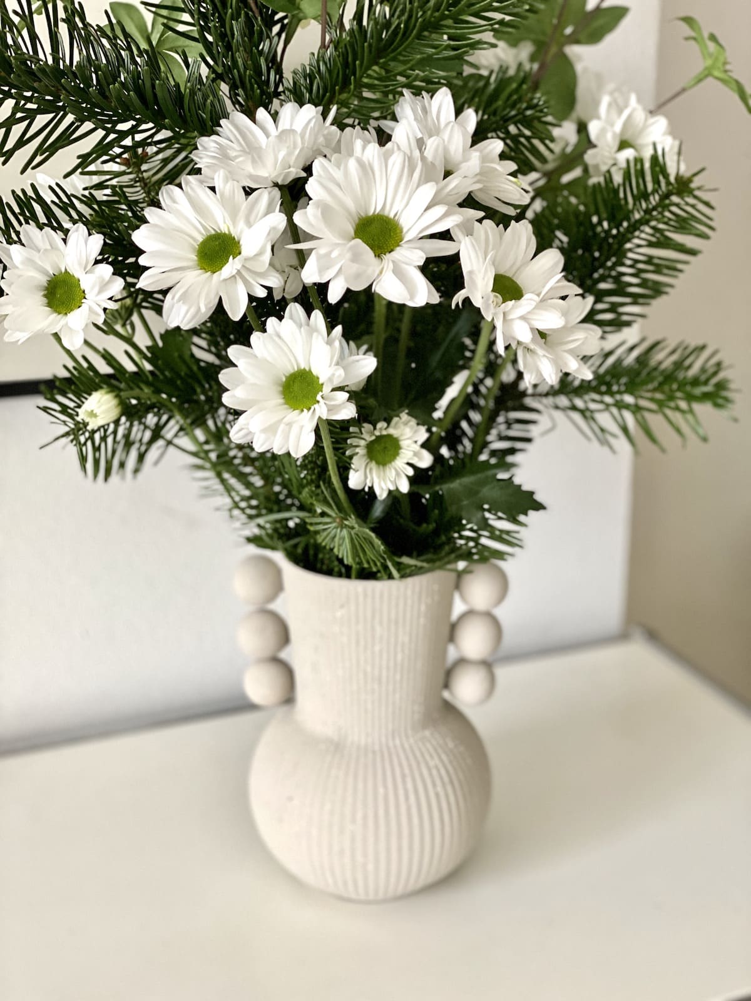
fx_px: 1504
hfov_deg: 28.0
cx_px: 376
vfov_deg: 36.8
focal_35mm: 52
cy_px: 500
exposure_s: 1/83
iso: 250
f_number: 2
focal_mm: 6
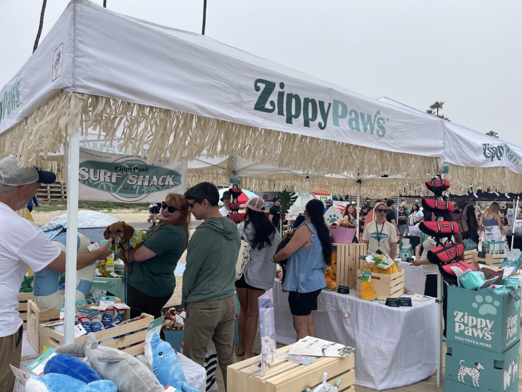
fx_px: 392
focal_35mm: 26
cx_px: 261
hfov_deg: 67.3
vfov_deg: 53.1
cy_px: 196
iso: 32
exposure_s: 1/2387
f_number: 1.6
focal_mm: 5.1
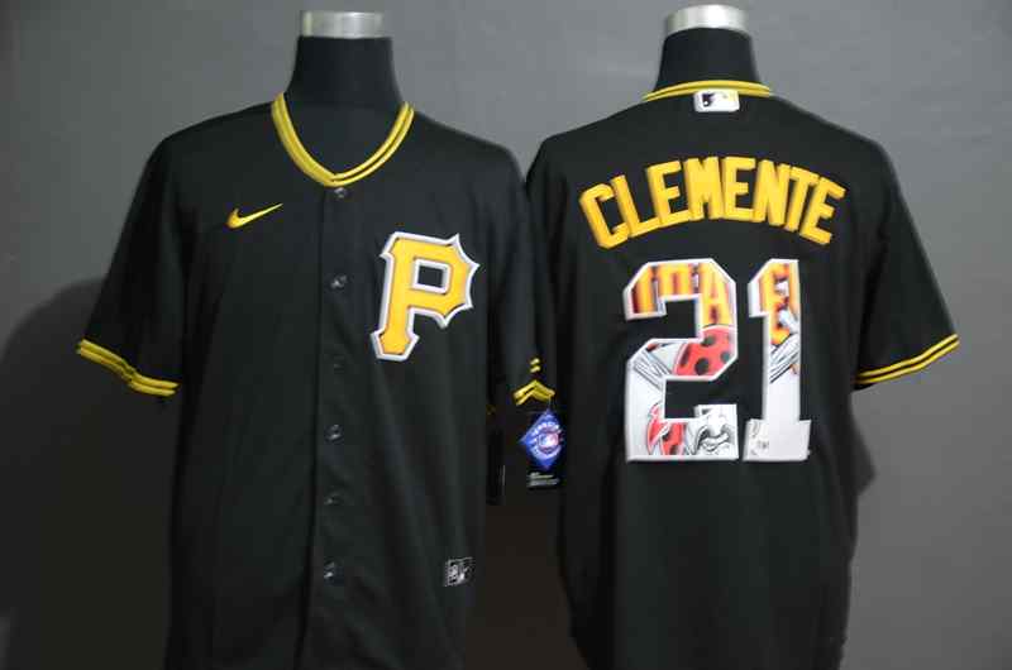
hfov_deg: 26.0
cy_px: 335
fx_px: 2188
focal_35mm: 78
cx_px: 506
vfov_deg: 17.4
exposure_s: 3
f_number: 4.8
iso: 100
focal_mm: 52
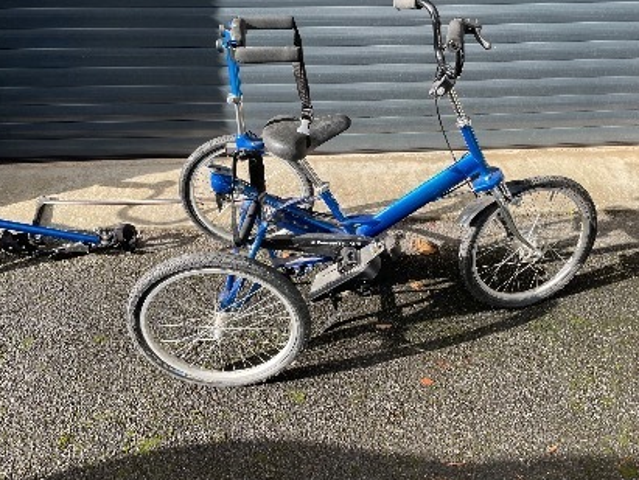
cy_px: 230
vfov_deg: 44.2
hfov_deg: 56.6
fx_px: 591
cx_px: 362
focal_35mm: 32
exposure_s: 1/774
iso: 32
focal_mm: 4.2
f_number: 1.6
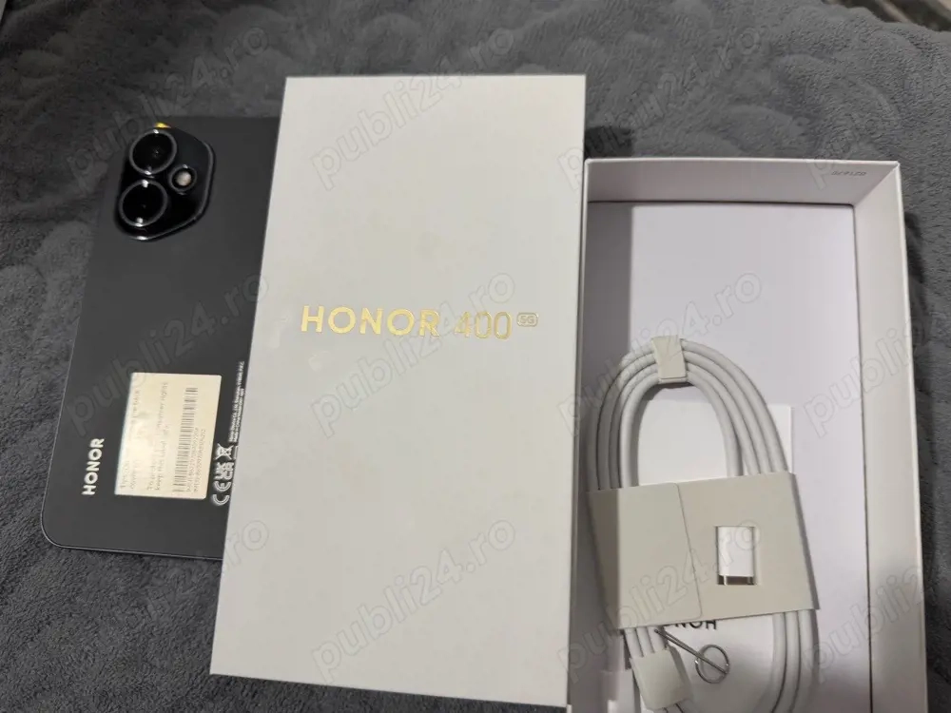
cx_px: 476
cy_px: 356
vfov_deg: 56.8
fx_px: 659
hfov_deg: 71.6
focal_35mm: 24
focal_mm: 6.76
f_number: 1.78
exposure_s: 1/50
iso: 125
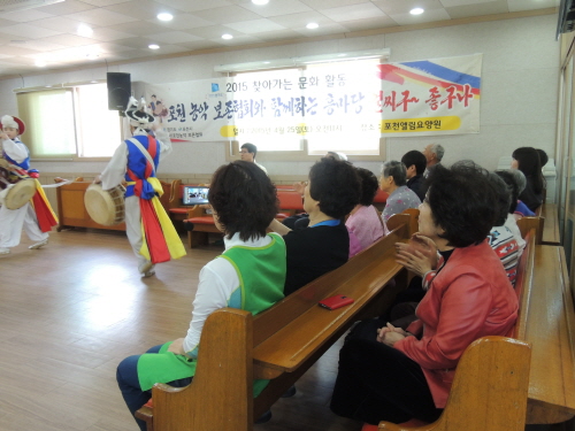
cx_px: 288
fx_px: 498
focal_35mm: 30
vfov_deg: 46.8
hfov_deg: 60.0
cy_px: 216
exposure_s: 1/30
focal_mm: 5.3
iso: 320
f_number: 3.1
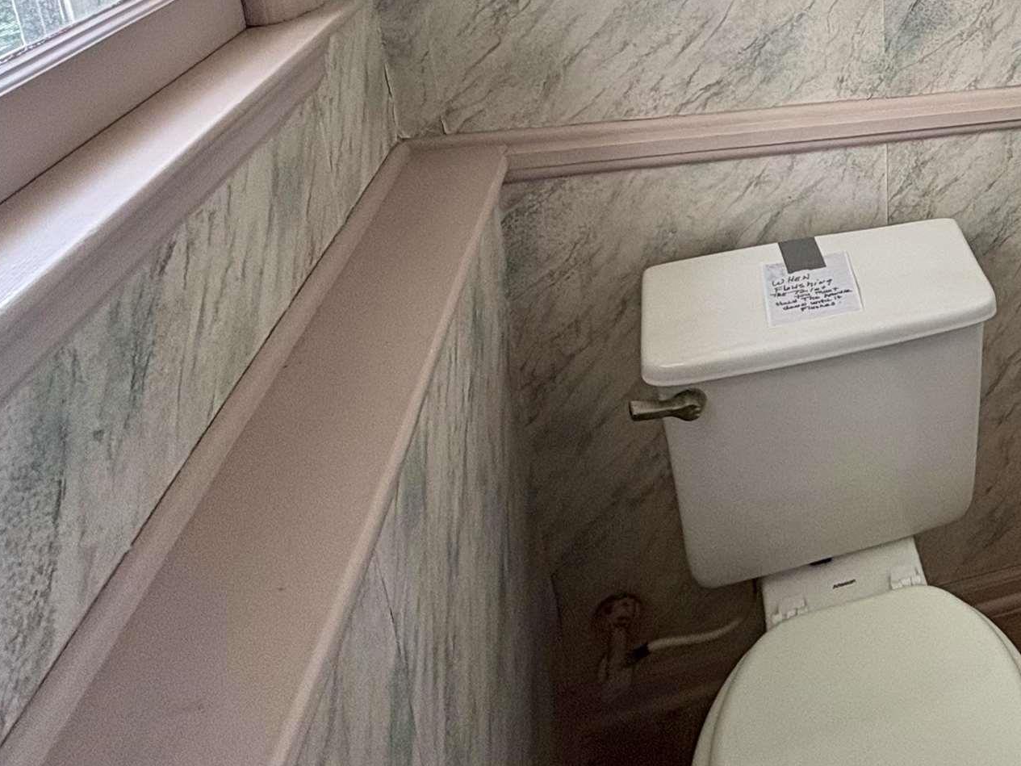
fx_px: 1003
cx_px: 1053
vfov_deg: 38.1
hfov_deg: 44.6
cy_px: 37
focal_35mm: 34
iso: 160
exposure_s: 1/99
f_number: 2.2
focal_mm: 2.22
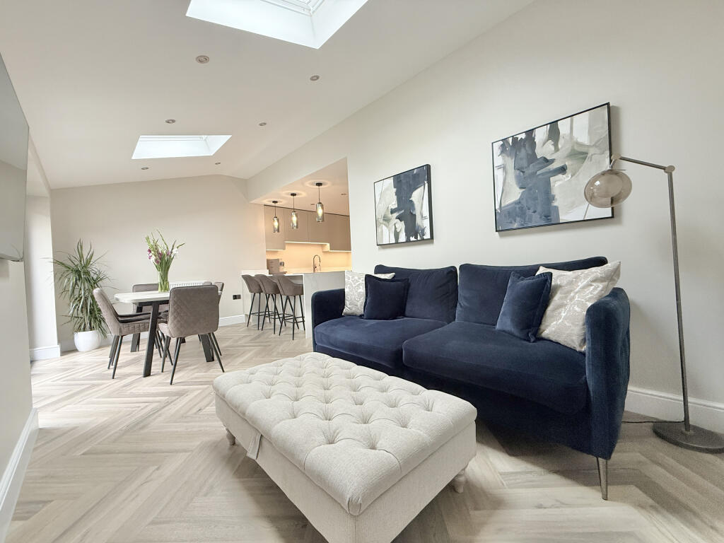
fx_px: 293
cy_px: 272
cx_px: 362
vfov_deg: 85.7
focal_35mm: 14
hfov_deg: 102.1
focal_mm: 2.22
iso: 250
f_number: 2.2
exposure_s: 1/99
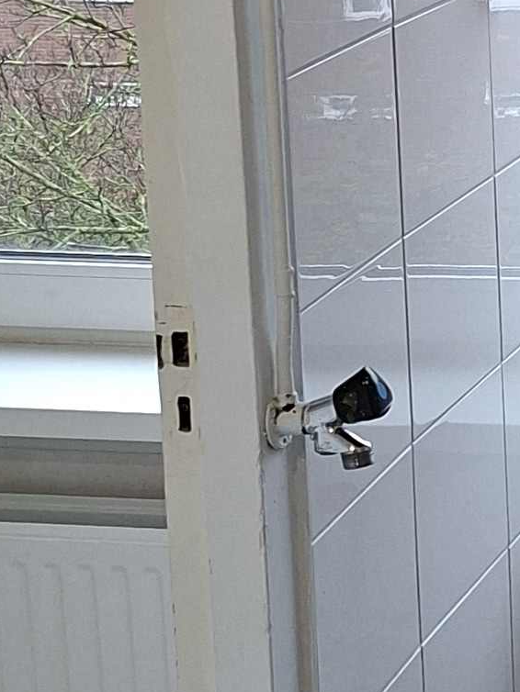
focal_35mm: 122
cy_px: 44
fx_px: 2442
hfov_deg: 11.2
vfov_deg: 15.9
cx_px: 990
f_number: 1.8
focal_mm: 5.54
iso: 250
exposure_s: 1/120
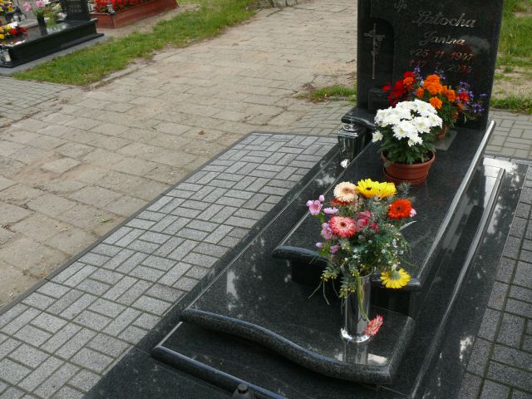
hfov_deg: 52.6
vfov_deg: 40.7
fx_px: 538
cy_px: 200
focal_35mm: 35
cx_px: 266
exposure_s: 1/160
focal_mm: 7.4
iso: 100
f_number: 4
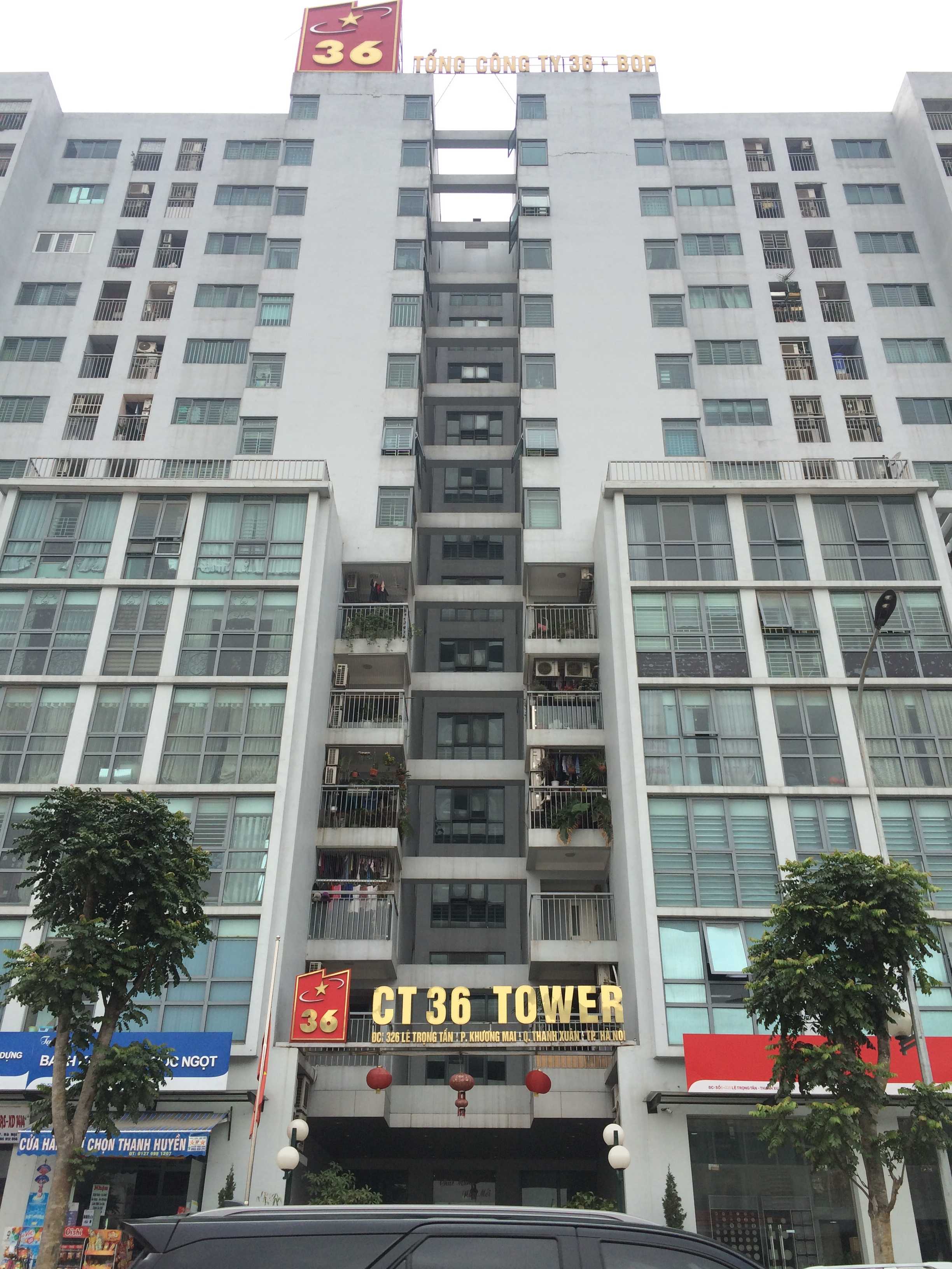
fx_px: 1100
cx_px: 476
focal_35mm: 30
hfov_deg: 46.8
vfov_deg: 60.0
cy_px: 634
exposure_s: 1/1109
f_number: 2.2
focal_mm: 4.12
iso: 32
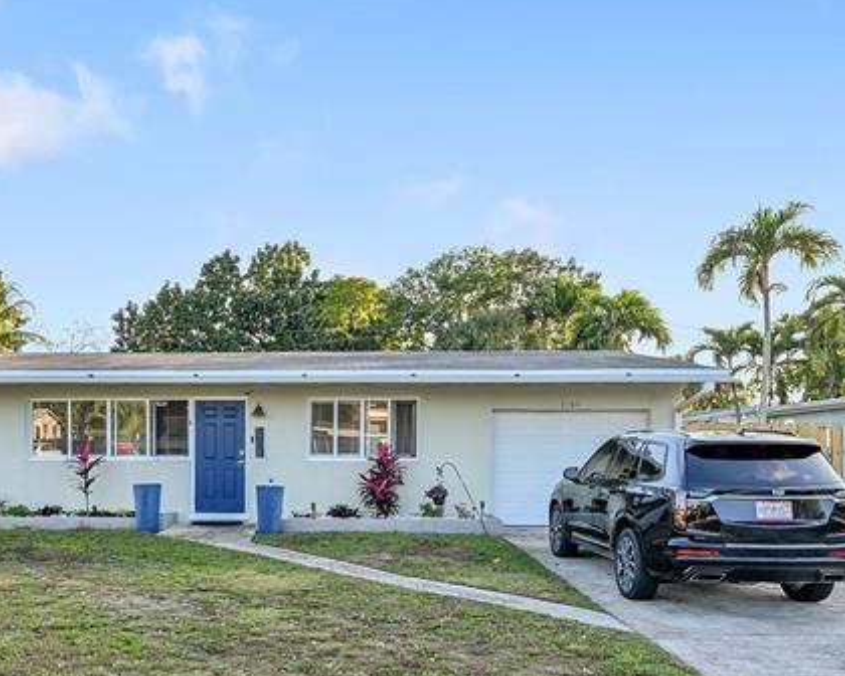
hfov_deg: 53.7
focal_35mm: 32
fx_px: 800
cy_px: 447
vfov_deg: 45.2
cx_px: 237
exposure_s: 1/30
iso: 80
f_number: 9
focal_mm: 14
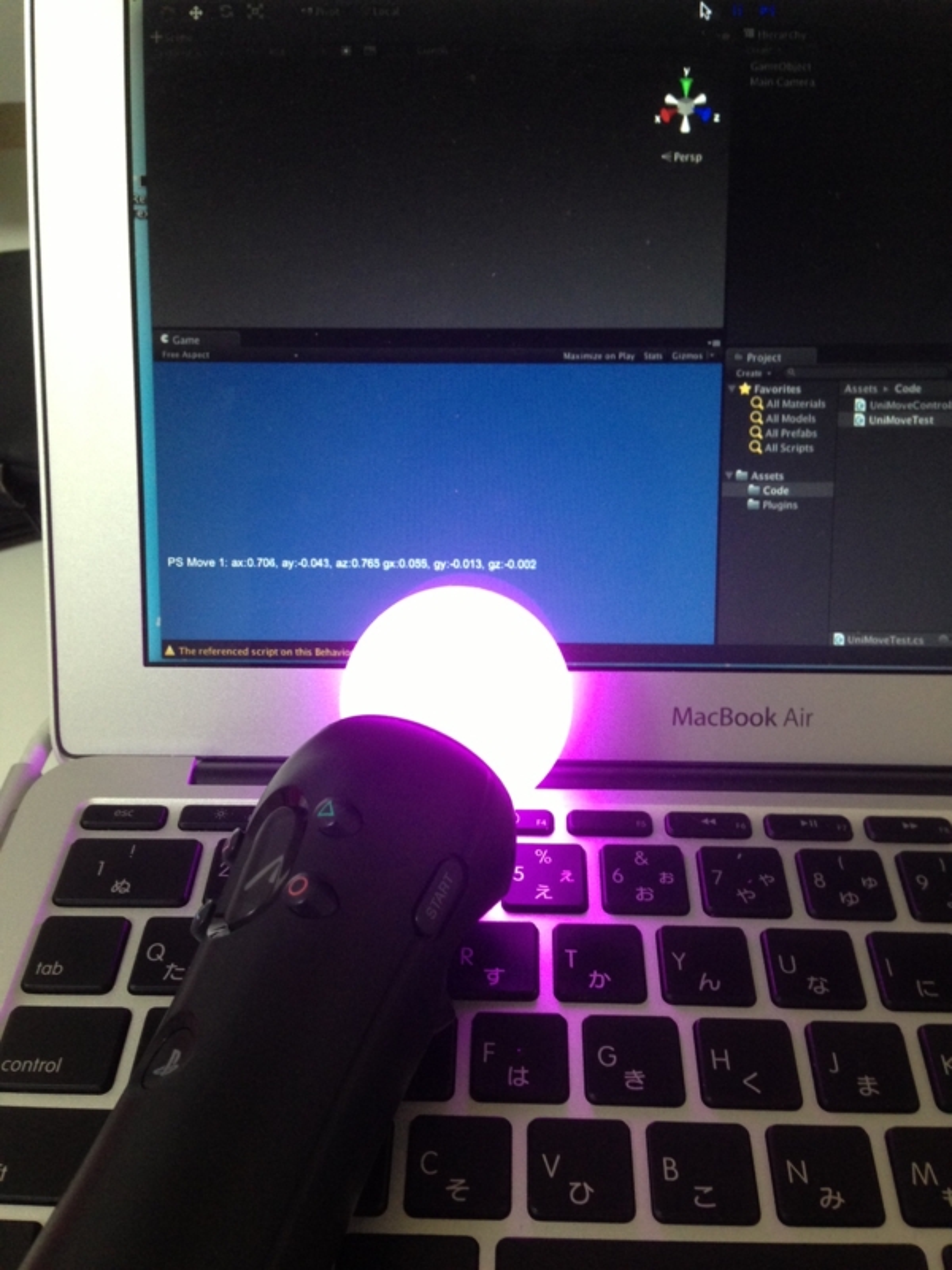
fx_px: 1210
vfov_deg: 55.4
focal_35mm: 33
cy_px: 635
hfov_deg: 42.9
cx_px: 476
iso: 200
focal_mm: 4.13
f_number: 2.4
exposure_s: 1/20
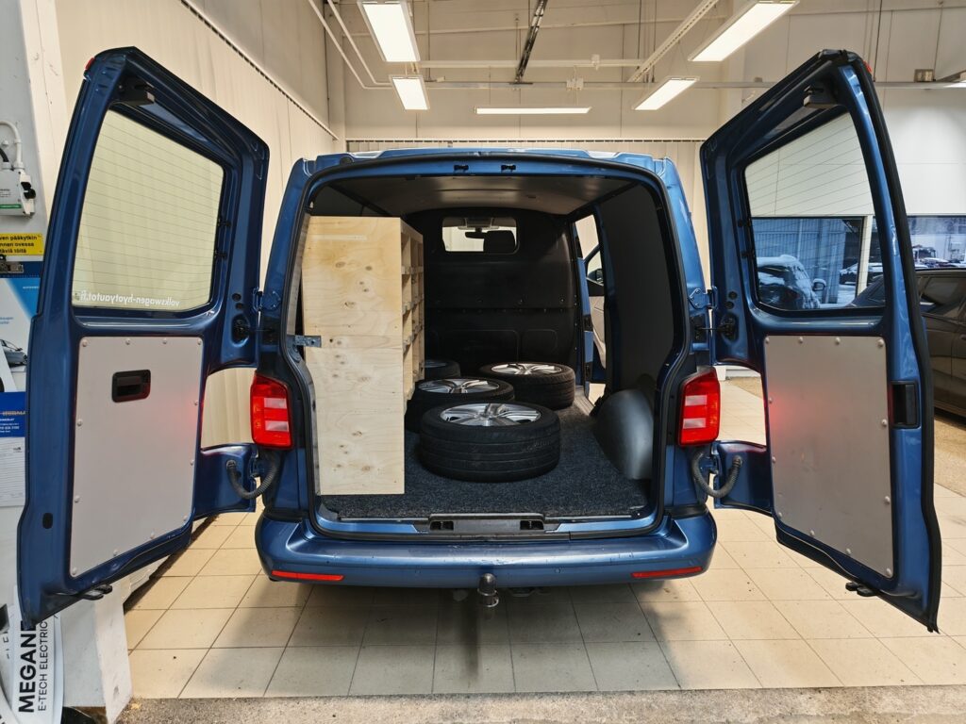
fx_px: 642
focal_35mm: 23
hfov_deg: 73.9
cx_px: 483
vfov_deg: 58.9
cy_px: 362
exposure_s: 1/50
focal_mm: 5.4
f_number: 1.6
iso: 100
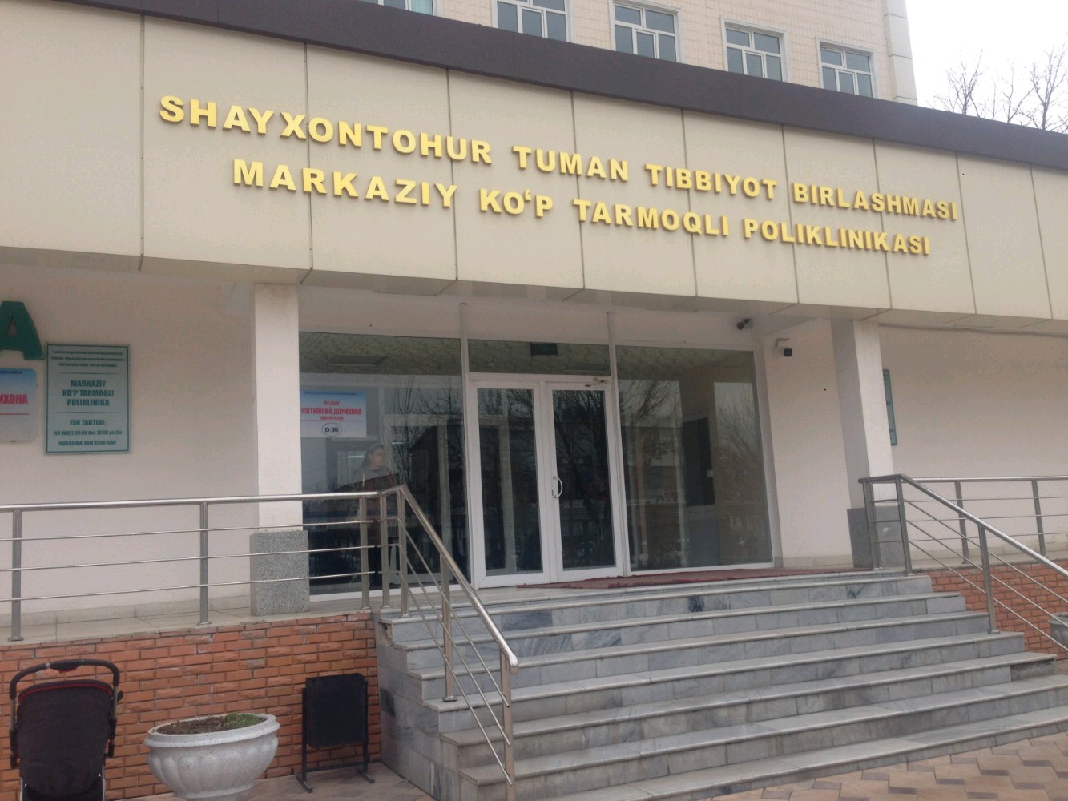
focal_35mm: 33
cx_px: 534
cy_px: 400
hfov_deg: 55.3
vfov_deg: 43.0
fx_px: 1018
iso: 50
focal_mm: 4.12
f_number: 2.4
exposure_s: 1/435
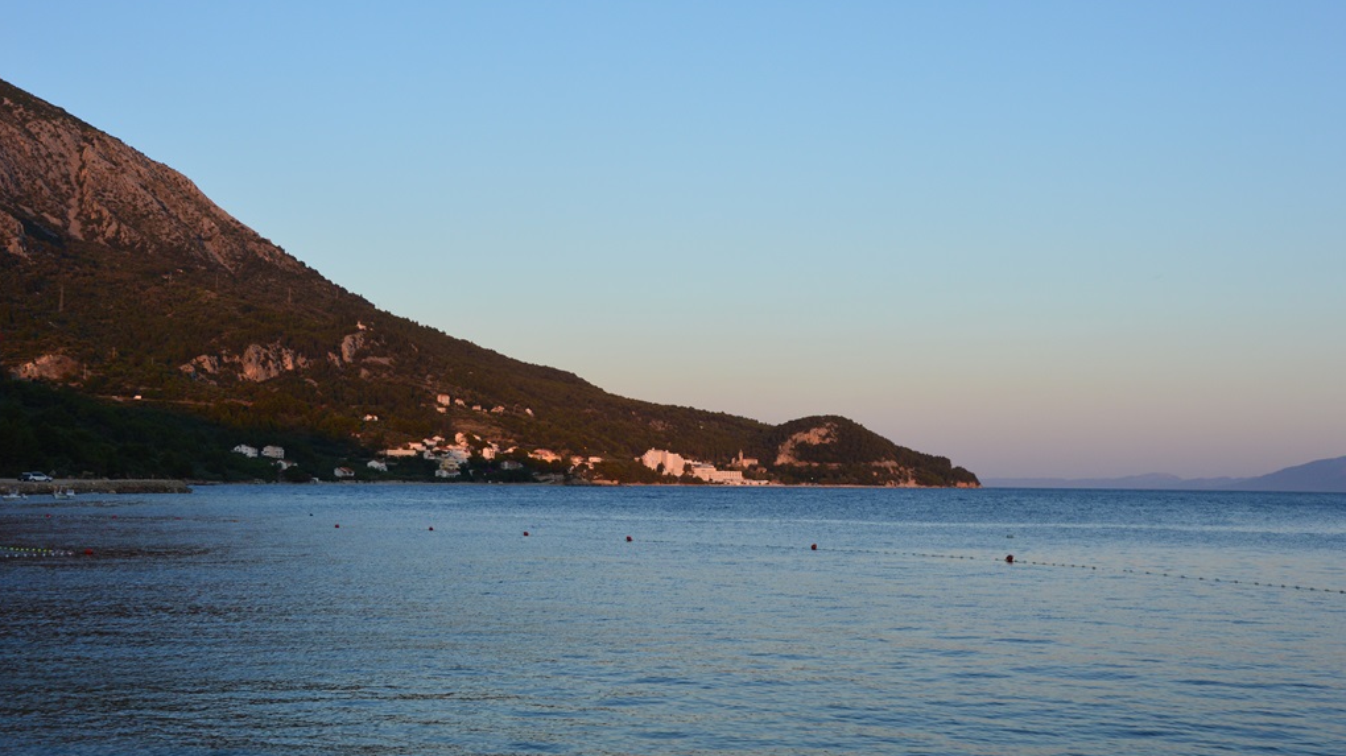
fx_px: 1463
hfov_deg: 49.4
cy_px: 331
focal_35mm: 41
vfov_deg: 29.0
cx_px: 672
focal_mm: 26
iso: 400
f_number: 9
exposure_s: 1/125
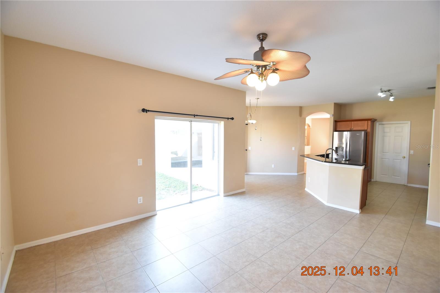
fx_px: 183
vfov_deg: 77.3
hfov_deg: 100.4
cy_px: 146
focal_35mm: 15
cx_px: 220
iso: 800
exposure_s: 1/90
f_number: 3.5
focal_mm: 10
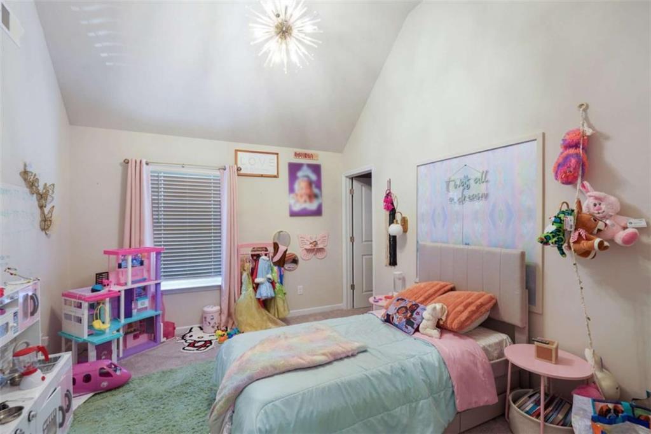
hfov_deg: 96.8
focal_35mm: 16
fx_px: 289
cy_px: 217
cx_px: 326
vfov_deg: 73.7
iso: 400
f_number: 8
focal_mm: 16
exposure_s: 1/6
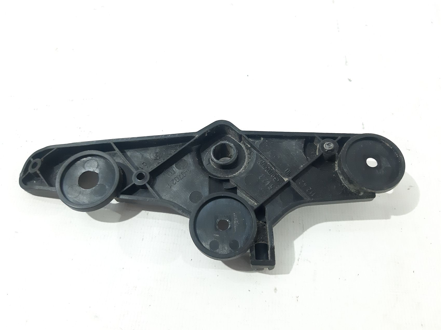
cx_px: 220
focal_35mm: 27
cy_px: 165
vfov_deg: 51.3
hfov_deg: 65.3
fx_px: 344
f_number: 1.7
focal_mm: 3.93
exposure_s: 1/50
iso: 320
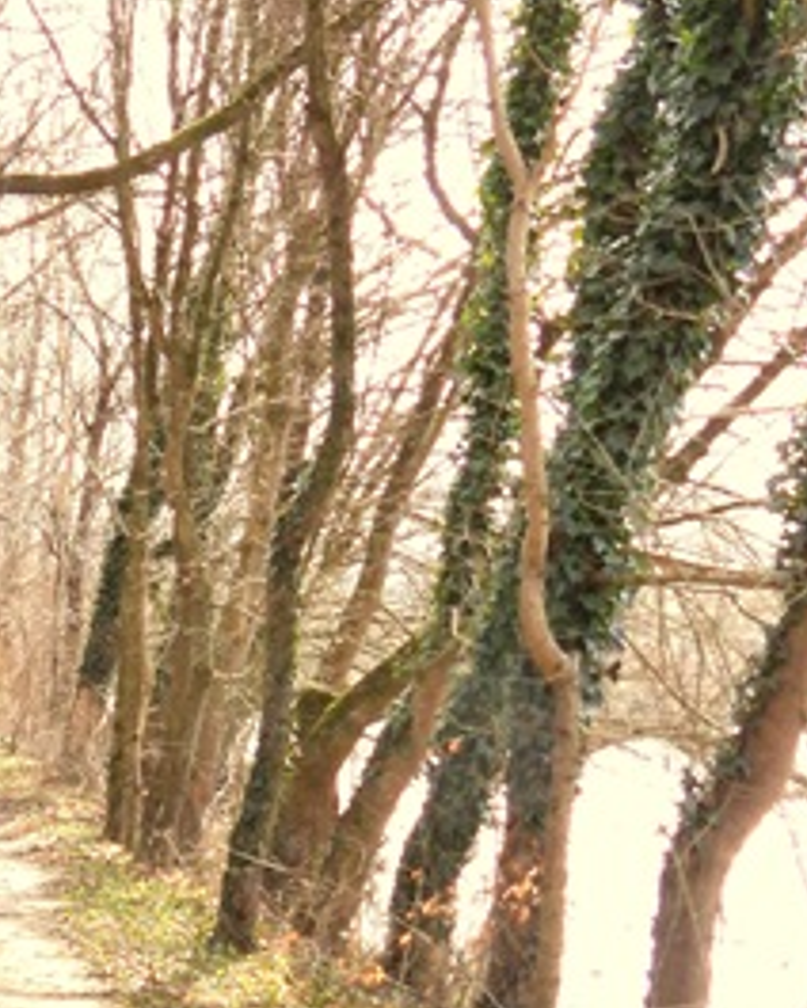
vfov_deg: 18.3
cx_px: -263
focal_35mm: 103
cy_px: 909
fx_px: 3075
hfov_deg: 14.3
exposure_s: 1/250
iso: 100
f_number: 3.2
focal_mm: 6.2
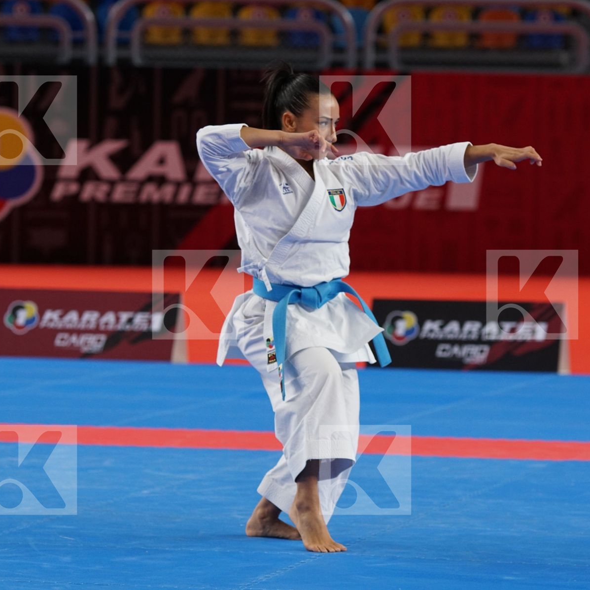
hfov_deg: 7.6
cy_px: 295
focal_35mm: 230
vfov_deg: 7.6
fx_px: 4435
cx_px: 365
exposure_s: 1/400
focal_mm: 120
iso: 640
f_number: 3.2
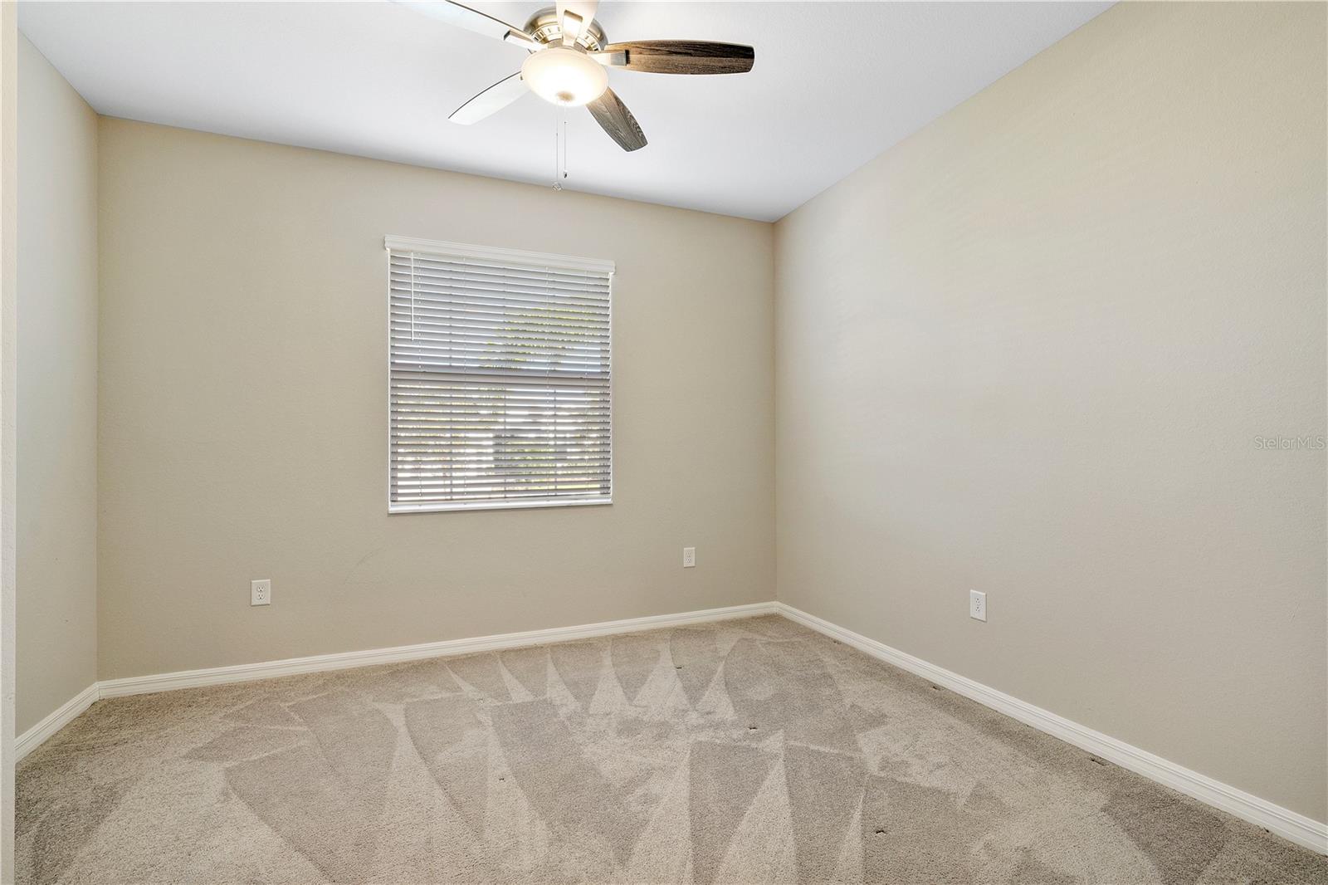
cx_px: 664
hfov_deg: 96.7
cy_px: 442
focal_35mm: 16
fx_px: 590
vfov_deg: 73.7
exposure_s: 1/45
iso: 800
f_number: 6.7
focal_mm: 16
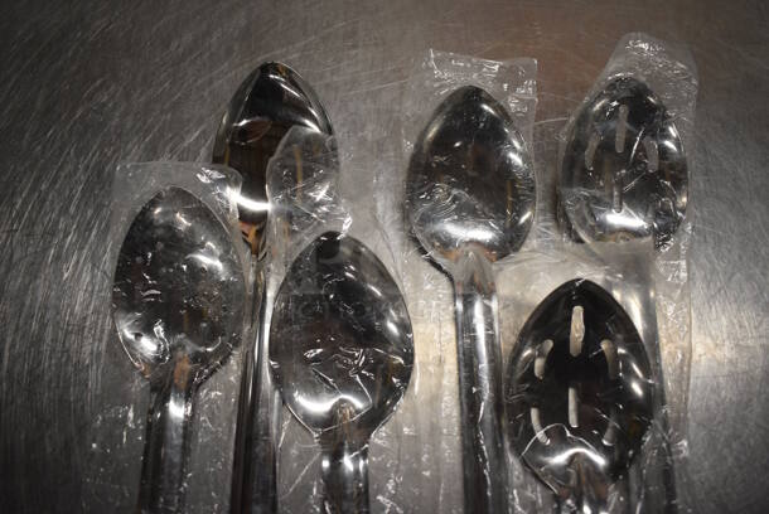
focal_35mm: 30
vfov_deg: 43.7
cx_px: 384
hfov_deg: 61.9
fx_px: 641
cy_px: 257
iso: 800
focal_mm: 20
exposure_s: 1/200
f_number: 3.5
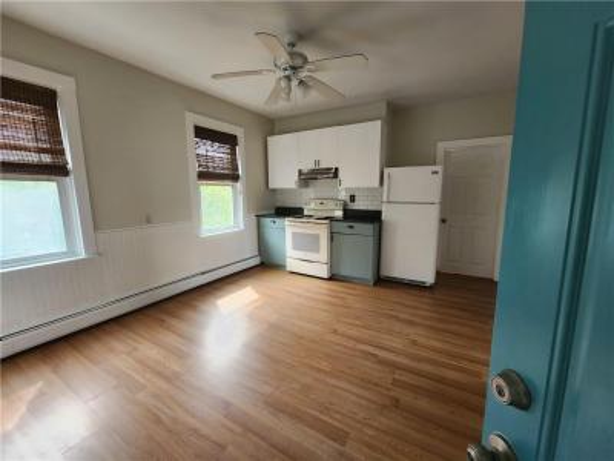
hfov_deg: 106.2
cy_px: 230
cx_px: 307
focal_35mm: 13
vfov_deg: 89.9
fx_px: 231
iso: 250
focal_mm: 2.2
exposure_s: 1/60
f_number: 2.2
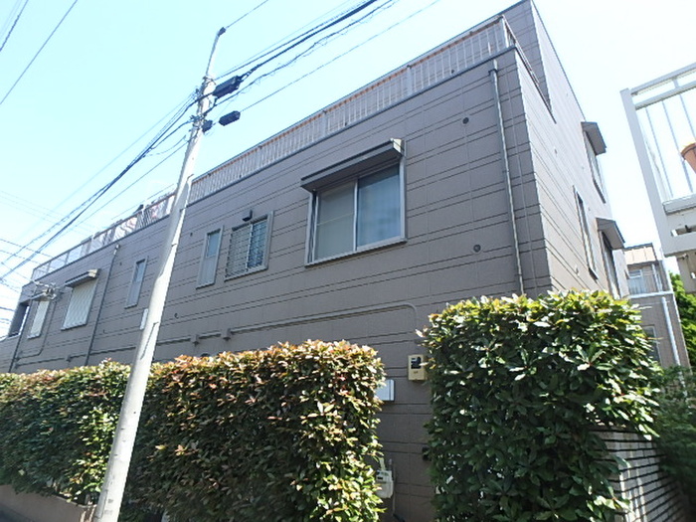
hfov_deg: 79.0
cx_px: 348
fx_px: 422
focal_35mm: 21
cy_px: 261
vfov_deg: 63.4
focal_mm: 3.7
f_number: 3.5
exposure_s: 1/320
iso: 125
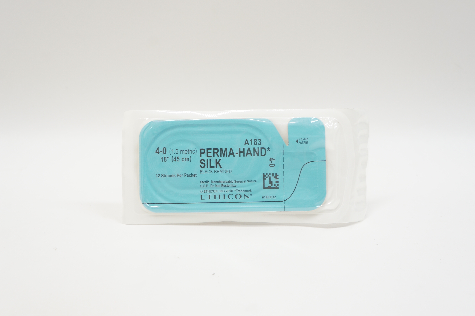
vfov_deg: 30.8
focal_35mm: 44
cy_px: 158
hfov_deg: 45.0
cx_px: 238
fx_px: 573
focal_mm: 29
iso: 400
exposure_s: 1/40
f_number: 7.1
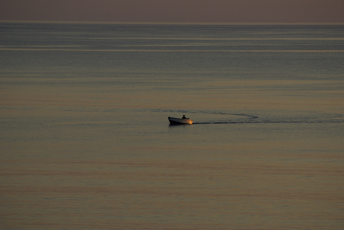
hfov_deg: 5.3
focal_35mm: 390
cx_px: 172
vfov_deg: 3.5
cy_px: 115
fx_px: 3731
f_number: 6.3
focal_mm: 260
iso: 200
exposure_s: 1/400
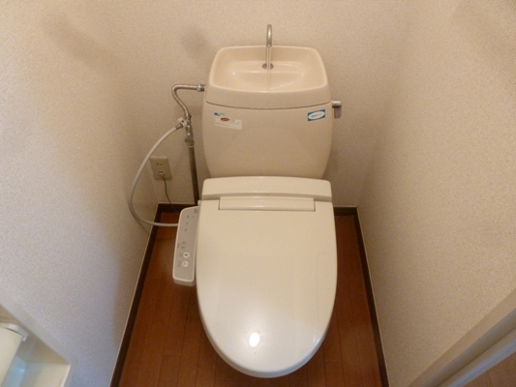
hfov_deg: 71.6
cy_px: 194
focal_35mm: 24
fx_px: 358
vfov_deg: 56.8
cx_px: 258
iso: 400
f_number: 3.3
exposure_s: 1/20
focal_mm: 4.3
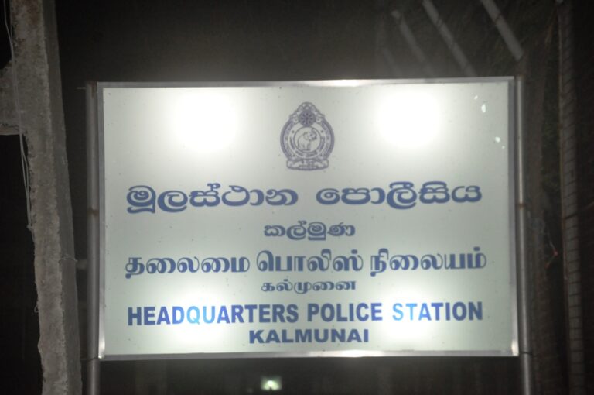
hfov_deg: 14.0
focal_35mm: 147
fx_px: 2422
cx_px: 297
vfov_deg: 9.3
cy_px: 198
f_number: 7.1
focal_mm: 98
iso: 2000
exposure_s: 1/200
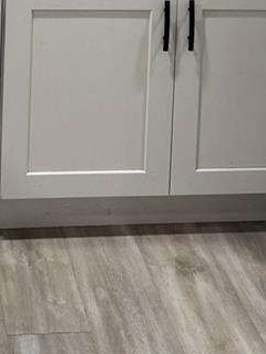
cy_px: -170
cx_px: 1
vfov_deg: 19.2
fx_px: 922
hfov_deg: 16.1
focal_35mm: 90
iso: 160
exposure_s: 1/120
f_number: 1.78
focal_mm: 6.76
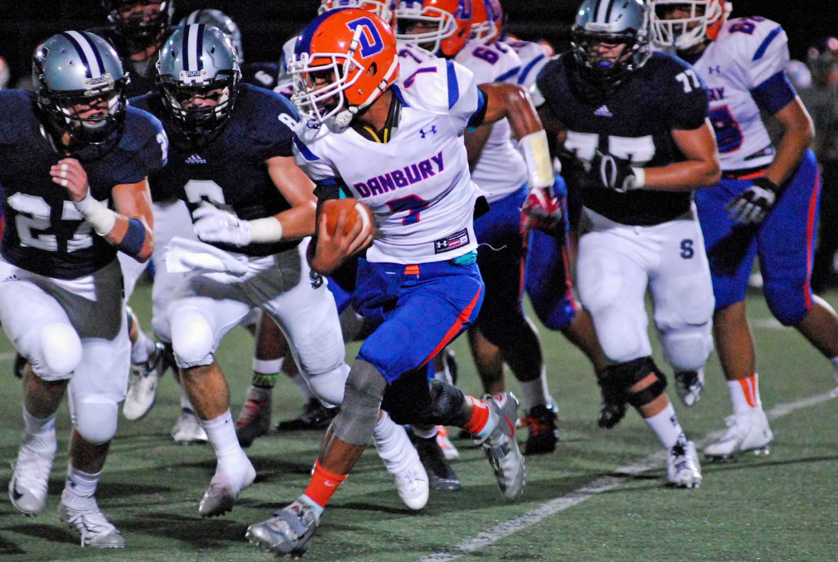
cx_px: 395
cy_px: 278
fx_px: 7579
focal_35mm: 325
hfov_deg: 6.3
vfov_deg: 4.2
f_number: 3.5
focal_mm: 200
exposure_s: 1/350
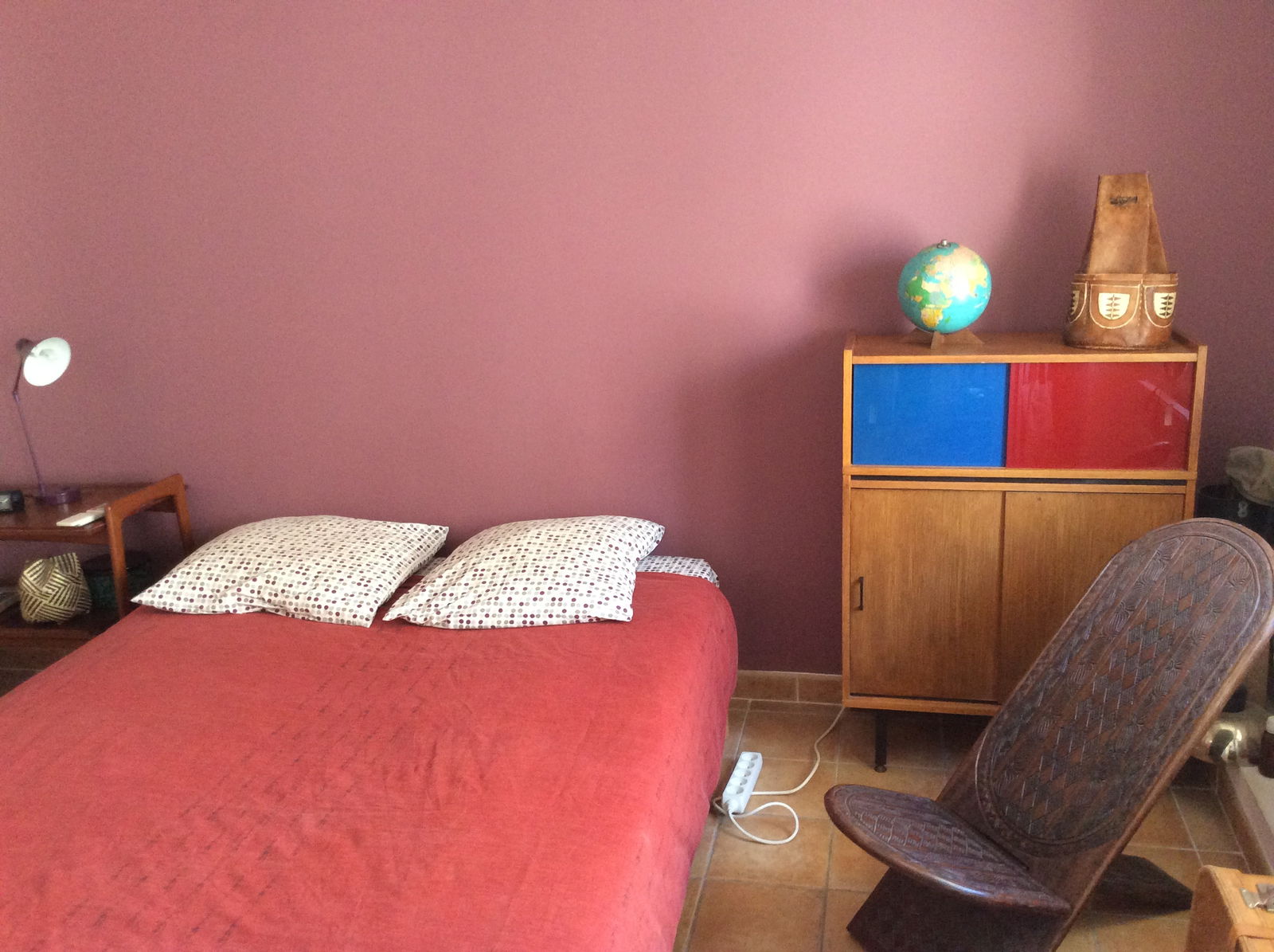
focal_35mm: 32
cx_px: 637
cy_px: 476
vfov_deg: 44.1
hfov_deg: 56.9
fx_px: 1176
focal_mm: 3.3
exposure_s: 1/25
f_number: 2.4
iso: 200
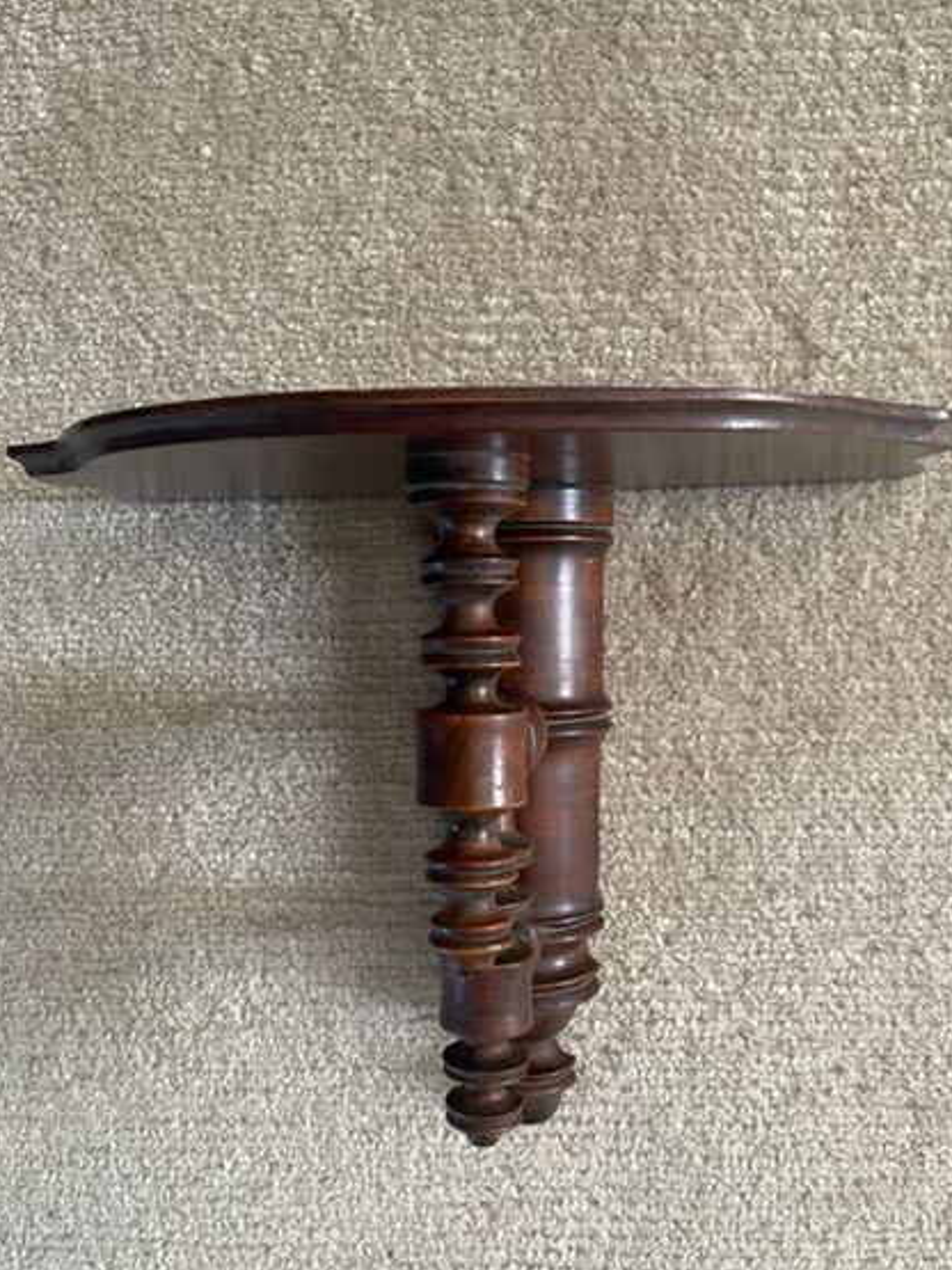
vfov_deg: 60.0
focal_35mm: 30
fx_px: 1100
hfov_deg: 46.8
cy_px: 654
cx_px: 501
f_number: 1.6
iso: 400
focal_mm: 4.2
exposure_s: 1/60
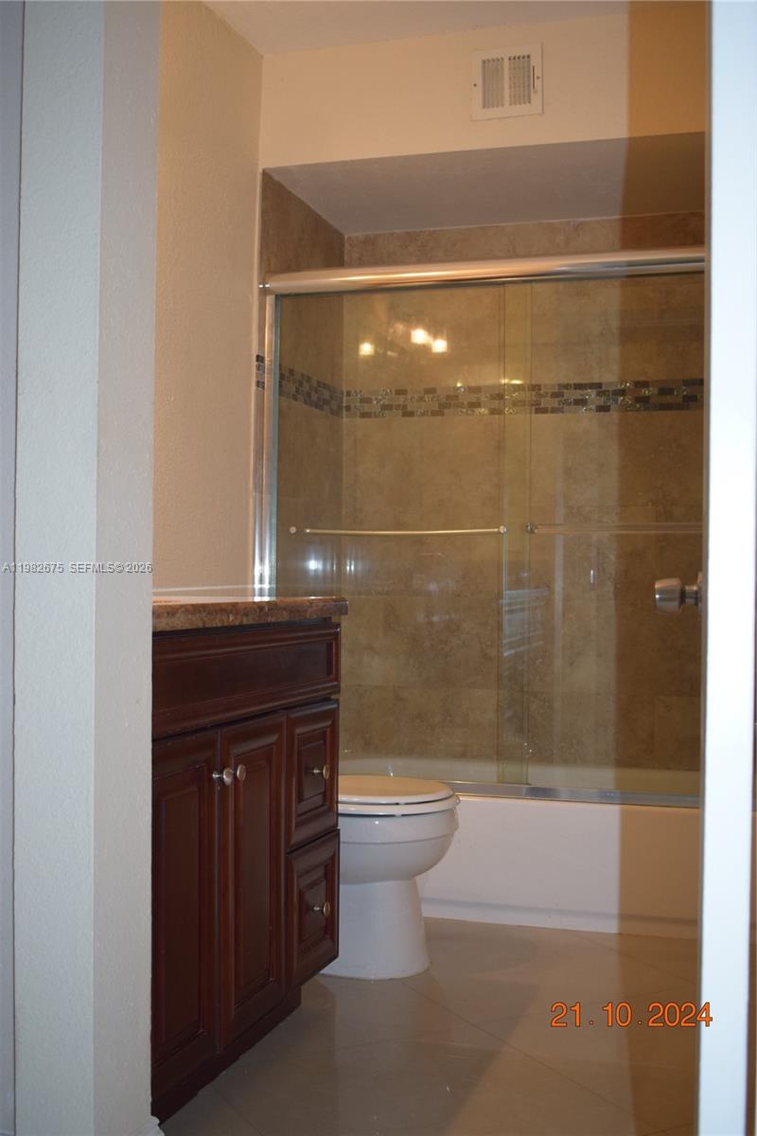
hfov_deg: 33.0
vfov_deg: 47.9
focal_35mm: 40
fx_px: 1277
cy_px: 568
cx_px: 378
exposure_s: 1/60
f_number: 4
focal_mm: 27
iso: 800
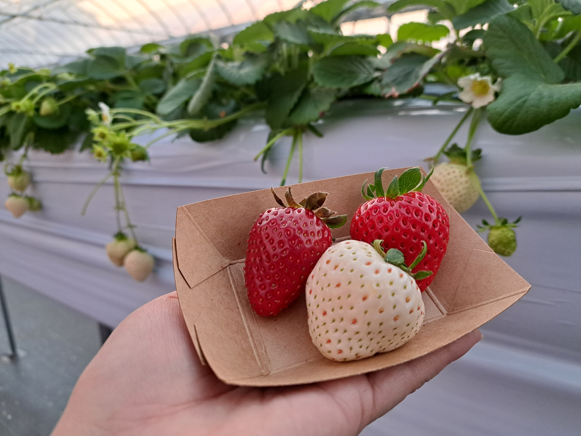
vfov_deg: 56.8
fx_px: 403
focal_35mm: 24
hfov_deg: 71.6
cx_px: 290
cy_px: 218
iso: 160
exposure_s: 1/50
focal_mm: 5.2
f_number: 1.8
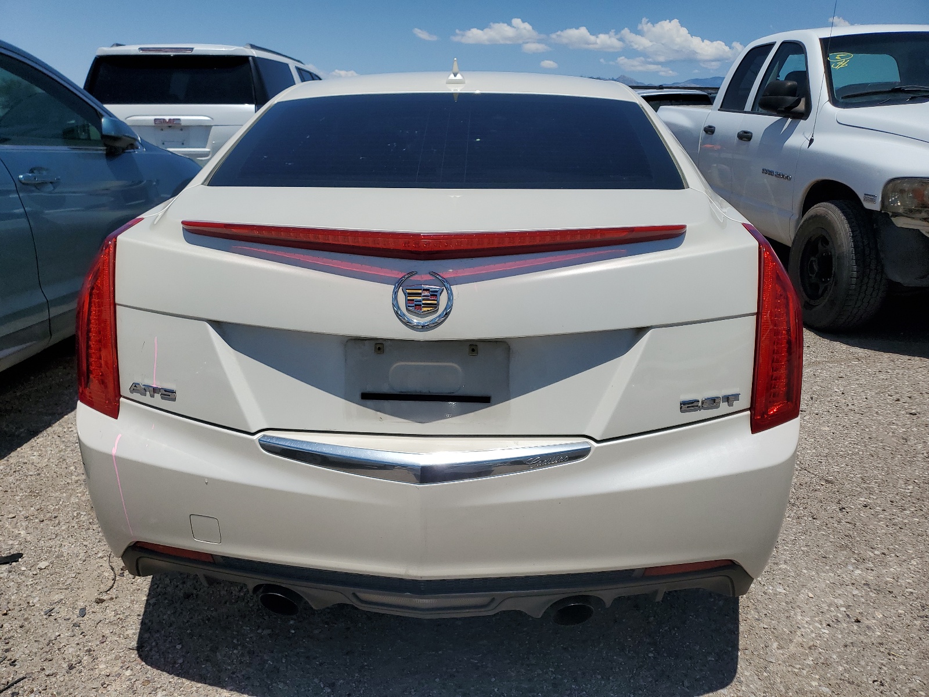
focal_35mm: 26
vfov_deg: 53.1
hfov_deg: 67.3
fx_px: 698
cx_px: 464
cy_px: 348
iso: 51
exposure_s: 1/10000
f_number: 1.5
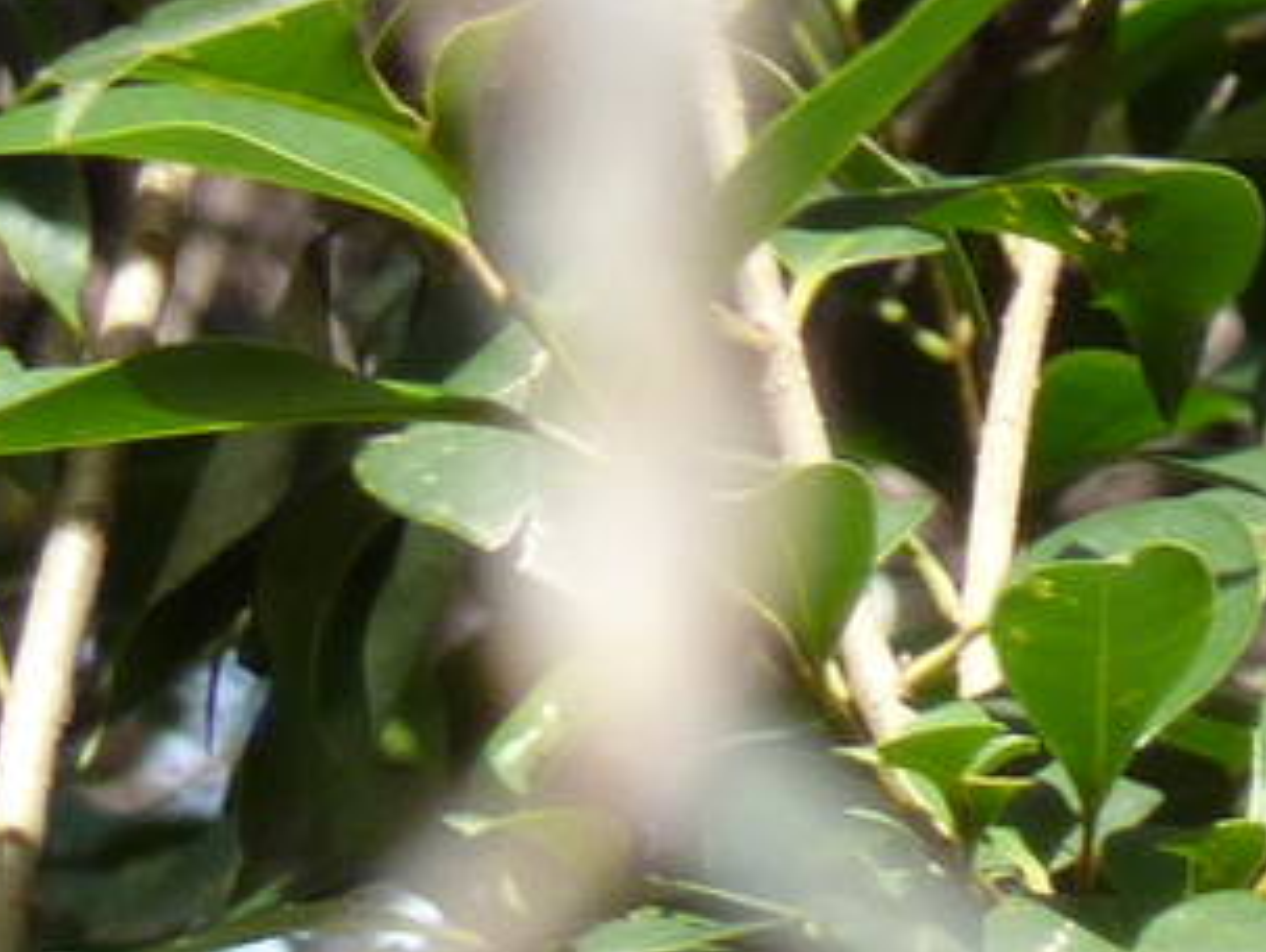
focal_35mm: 1582
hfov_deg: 1.3
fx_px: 57927
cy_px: 2058
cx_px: 3017
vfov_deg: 0.9
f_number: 4.9
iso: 125
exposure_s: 1/125
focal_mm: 49.2
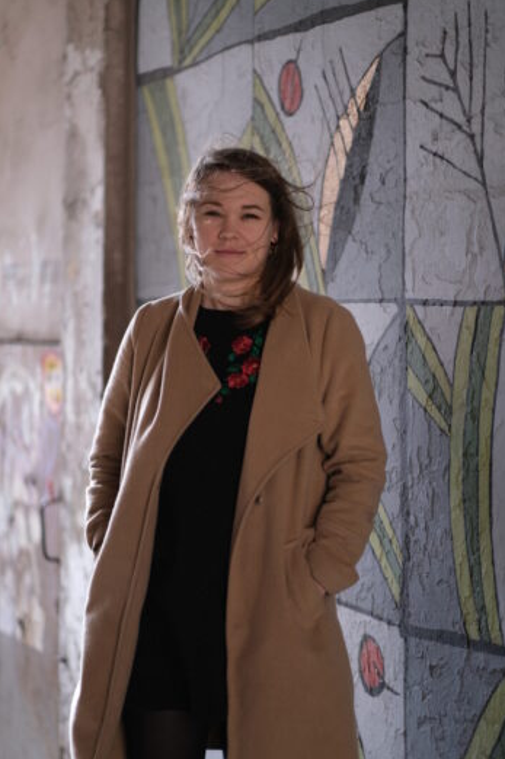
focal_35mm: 86
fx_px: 1811
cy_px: 381
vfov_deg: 23.7
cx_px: 257
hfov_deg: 15.9
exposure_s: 1/250
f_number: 1.2
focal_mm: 56
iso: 250
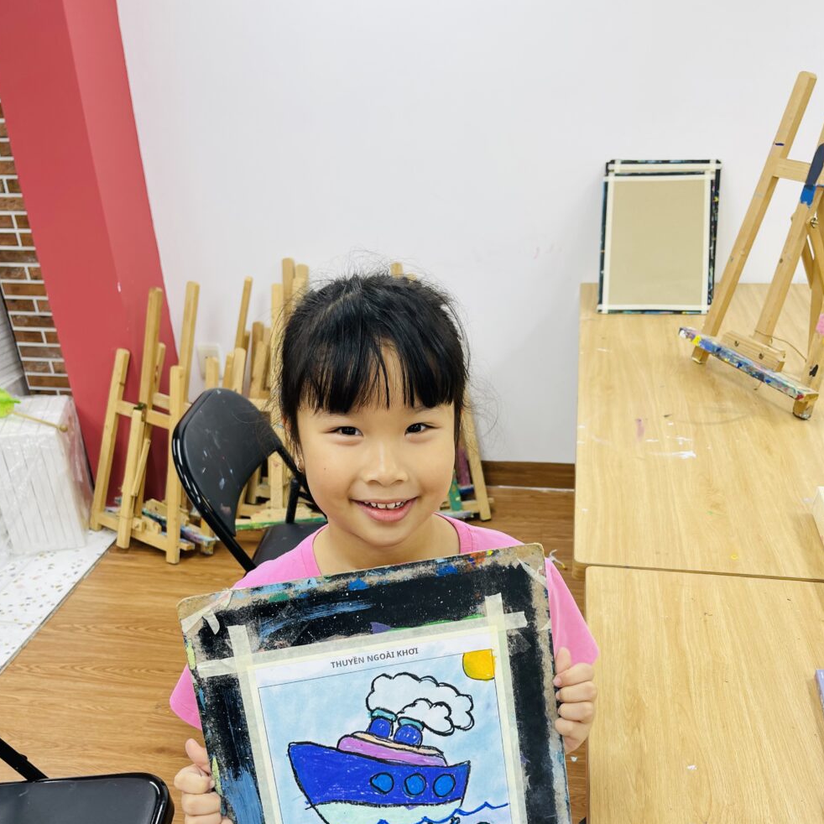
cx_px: 407
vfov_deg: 52.9
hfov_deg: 54.0
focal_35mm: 30
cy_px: 558
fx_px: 808
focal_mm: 5.1
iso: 40
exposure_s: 1/100
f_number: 1.6
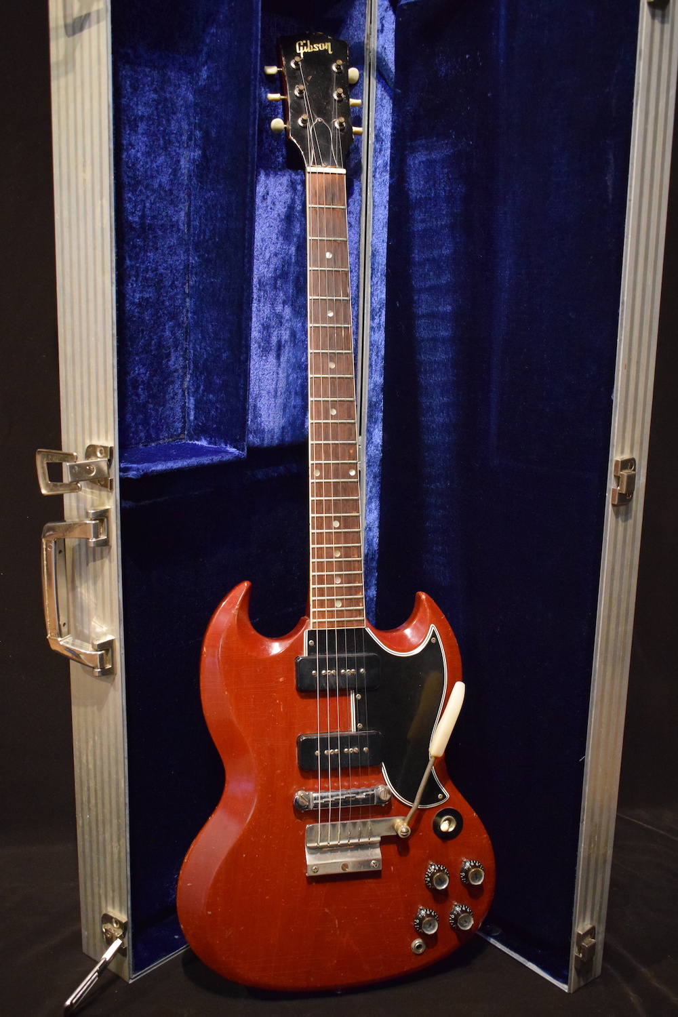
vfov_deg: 49.6
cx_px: 339
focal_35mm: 39
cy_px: 508
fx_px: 1102
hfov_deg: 34.2
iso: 3200
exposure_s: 1/25
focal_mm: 26
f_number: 4
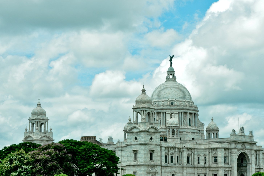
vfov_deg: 13.5
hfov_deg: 20.2
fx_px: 740
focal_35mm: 101
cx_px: 165
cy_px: 108
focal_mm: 48
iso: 200
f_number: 13
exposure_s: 1/160
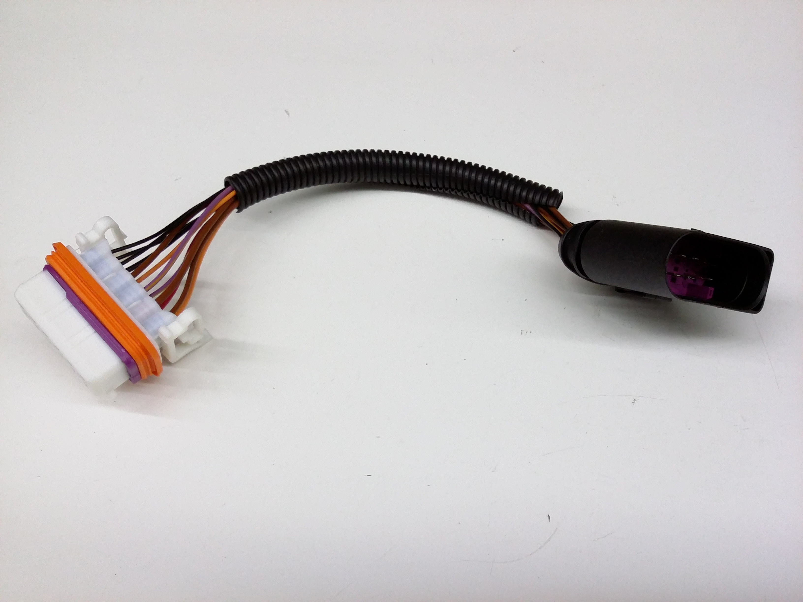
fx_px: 742
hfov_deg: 56.8
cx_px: 402
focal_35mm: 32
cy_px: 301
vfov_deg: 44.2
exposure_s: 1/24
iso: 200
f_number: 2.4
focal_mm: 3.4
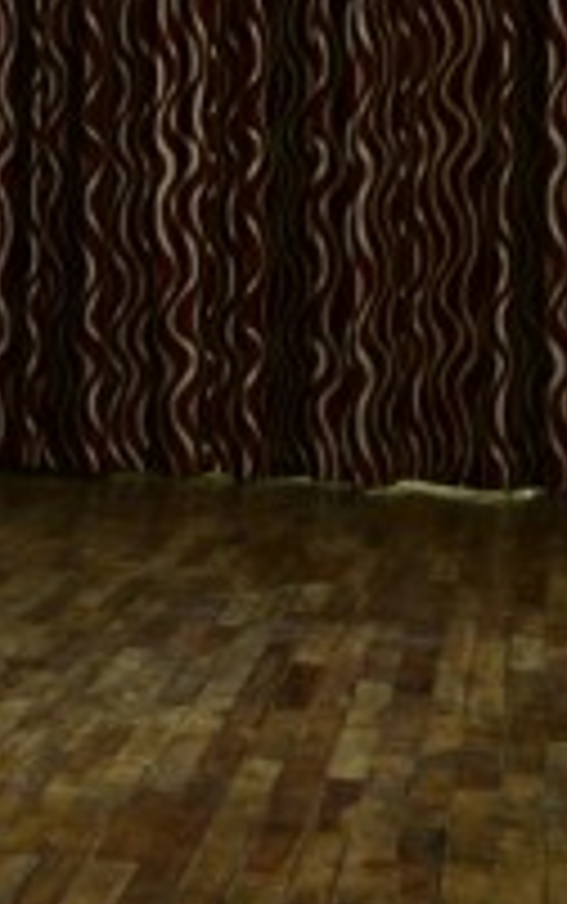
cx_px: -508
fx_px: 2561
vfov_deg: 19.9
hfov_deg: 11.5
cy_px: 256
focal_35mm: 104
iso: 2000
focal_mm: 28.5
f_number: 5.6
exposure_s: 1/100
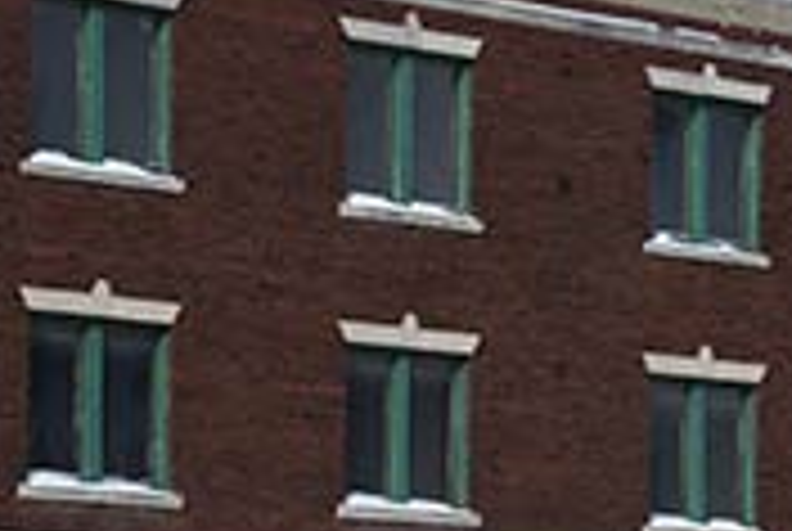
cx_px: 387
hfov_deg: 11.0
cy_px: 356
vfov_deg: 7.4
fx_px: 4121
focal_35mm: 187
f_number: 7.1
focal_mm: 44
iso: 200
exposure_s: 1/1600
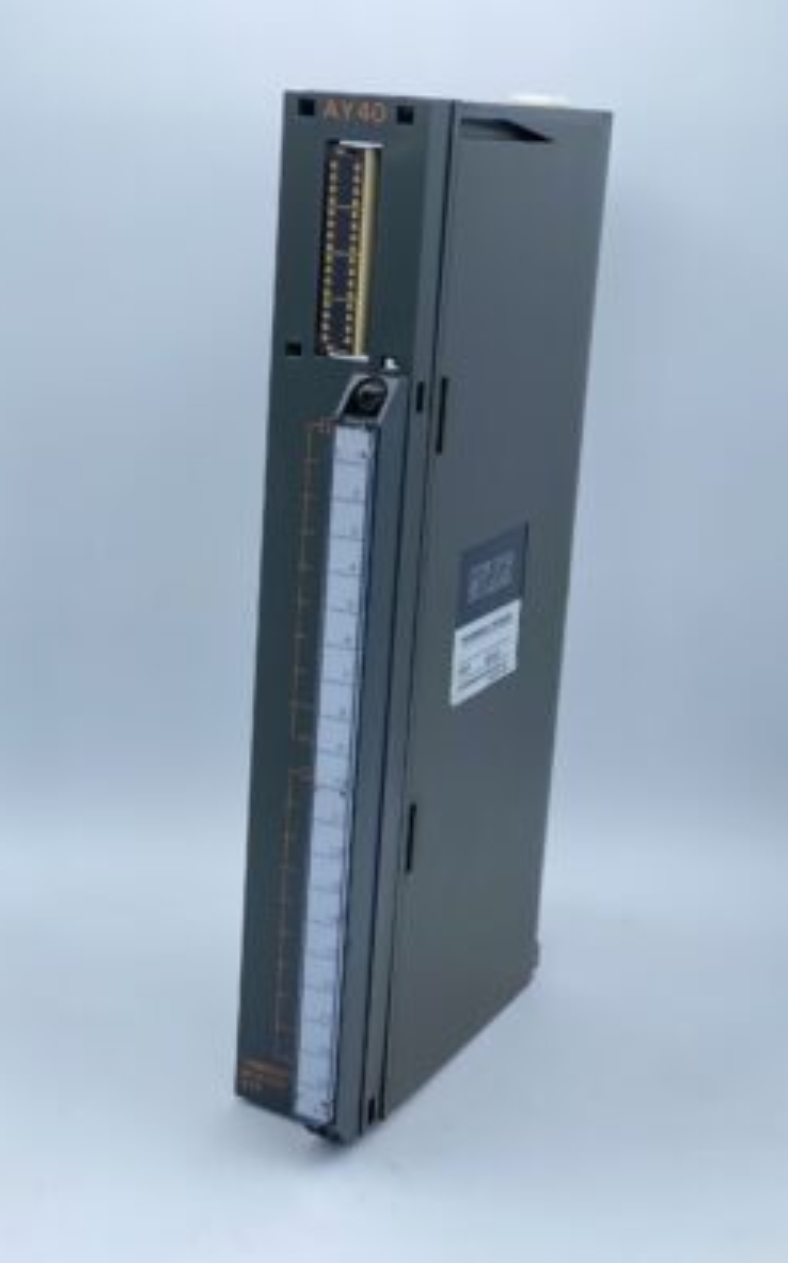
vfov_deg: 36.3
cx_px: 410
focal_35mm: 56
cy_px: 638
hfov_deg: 23.1
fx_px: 1926
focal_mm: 6
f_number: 2
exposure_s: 1/335
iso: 20
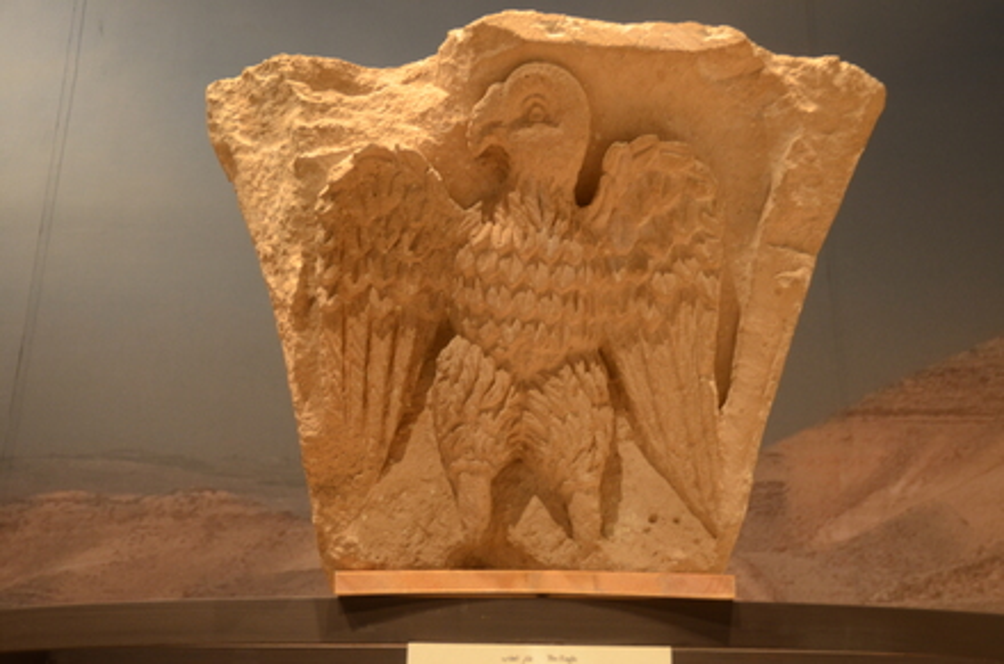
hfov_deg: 48.0
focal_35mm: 40
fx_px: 1127
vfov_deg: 32.8
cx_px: 502
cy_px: 332
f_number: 4
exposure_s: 1/5
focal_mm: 27
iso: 500
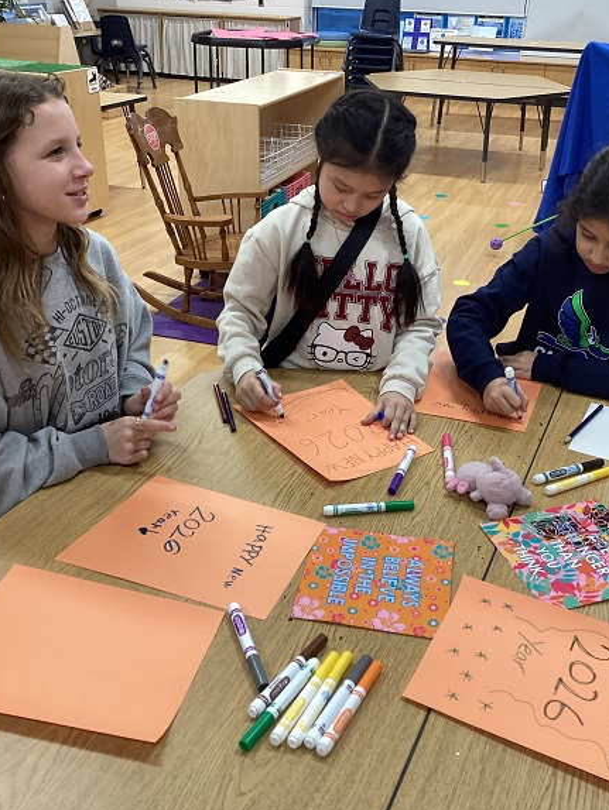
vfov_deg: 51.2
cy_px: 361
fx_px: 844
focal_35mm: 36
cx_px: 338
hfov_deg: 39.6
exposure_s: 1/50
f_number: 2.4
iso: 100
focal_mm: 3.3
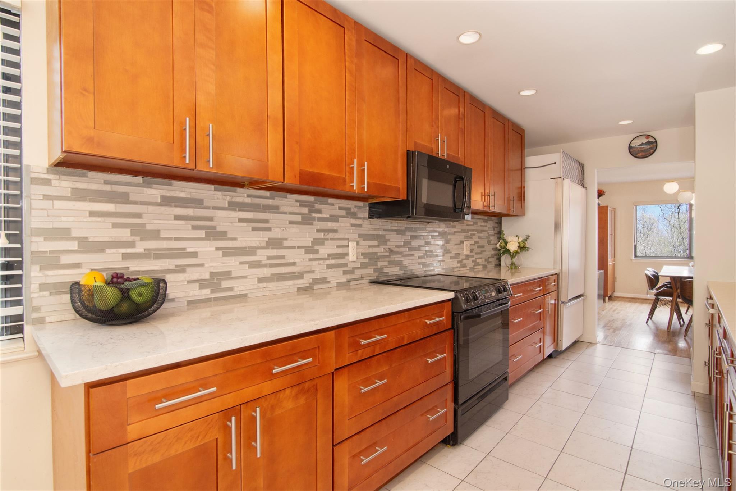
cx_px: 368
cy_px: 246
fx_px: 337
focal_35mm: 16
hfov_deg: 95.0
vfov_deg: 72.0
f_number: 8
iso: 640
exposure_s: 1/50
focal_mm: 11
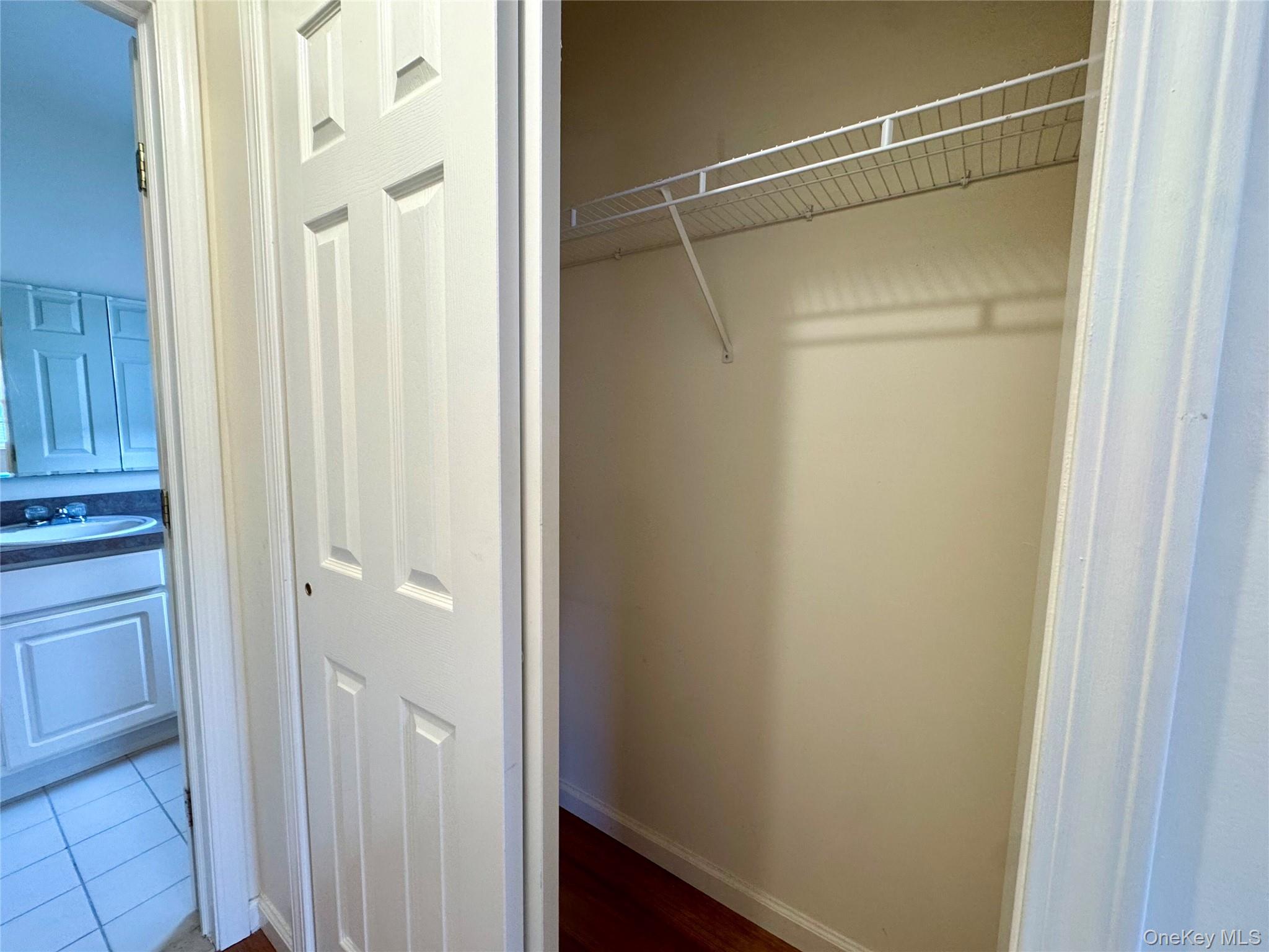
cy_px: 476
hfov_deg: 102.1
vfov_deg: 85.7
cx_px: 634
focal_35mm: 14
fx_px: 513
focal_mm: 2.22
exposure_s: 1/60
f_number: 2.2
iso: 160
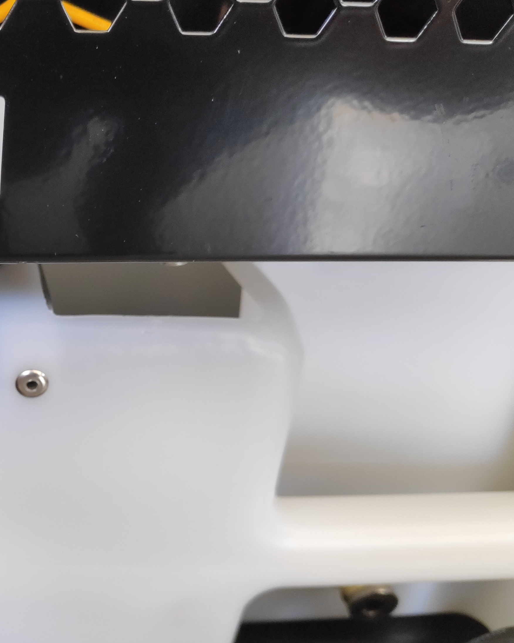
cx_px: -10
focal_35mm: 36
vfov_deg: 50.2
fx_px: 685
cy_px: 346
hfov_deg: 36.6
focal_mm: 3.94
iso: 833
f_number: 1.9
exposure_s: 1/50
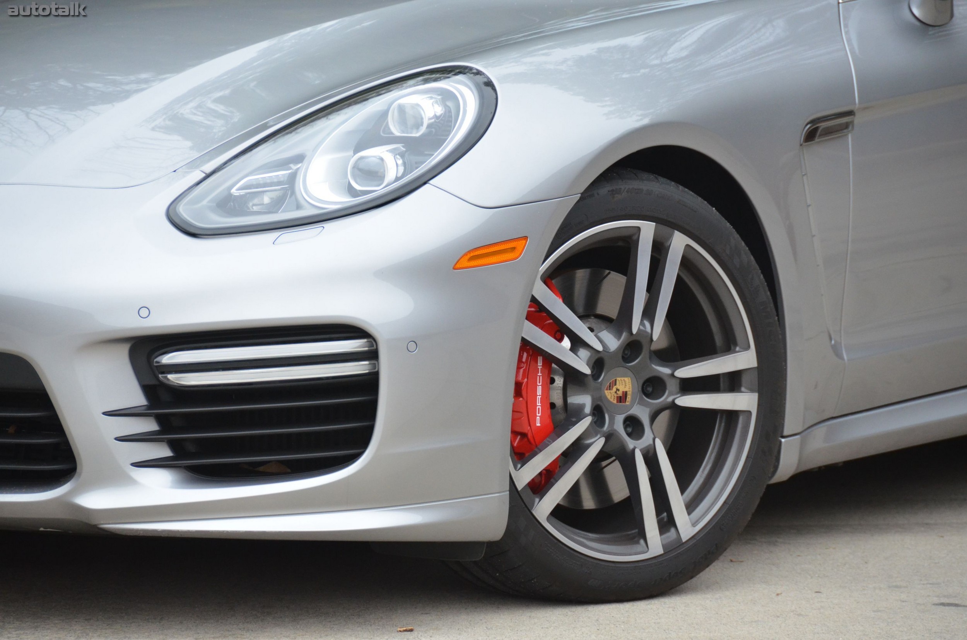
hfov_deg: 6.9
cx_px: 484
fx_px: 8042
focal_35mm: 300
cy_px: 320
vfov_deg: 4.6
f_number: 5.6
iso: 1600
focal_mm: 200
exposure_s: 1/400
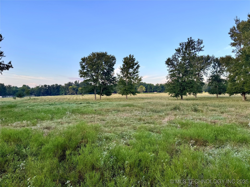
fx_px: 173
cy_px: 94
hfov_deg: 71.6
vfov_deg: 56.8
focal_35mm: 24
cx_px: 125
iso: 80
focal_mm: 6.76
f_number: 1.78
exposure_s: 1/553
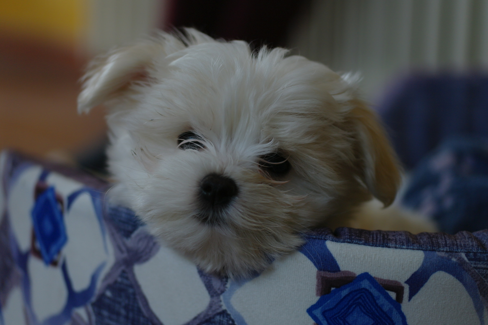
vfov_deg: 14.8
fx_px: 1246
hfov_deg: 22.2
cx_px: 244
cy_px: 162
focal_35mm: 92
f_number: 2.8
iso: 200
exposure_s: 1/250
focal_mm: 60
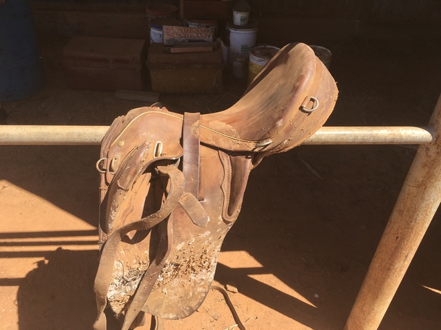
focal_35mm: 29
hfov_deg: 61.7
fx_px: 369
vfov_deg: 48.2
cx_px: 220
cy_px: 165
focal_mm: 4.15
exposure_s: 1/894
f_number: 2.2
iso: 25
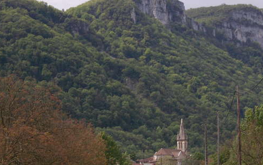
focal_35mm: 124
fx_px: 889
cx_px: 145
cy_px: 99
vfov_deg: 10.6
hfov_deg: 16.8
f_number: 5.3
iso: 80
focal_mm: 13.6
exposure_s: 1/500
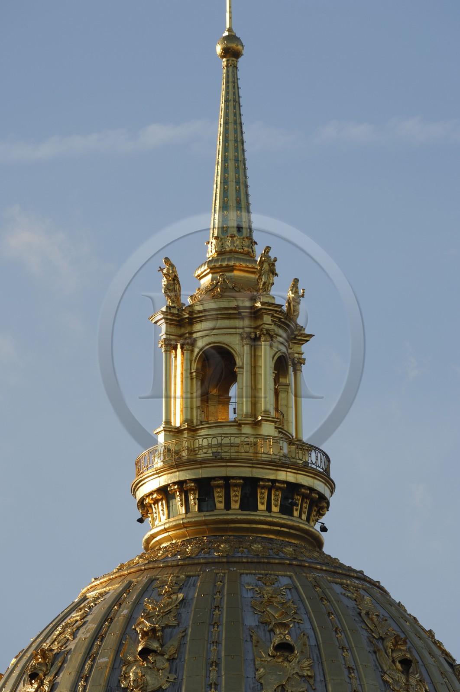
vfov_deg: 7.2
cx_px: 230
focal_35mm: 285
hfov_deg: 4.8
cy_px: 346
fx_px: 5479
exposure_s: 1/320
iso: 100
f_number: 5
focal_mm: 190
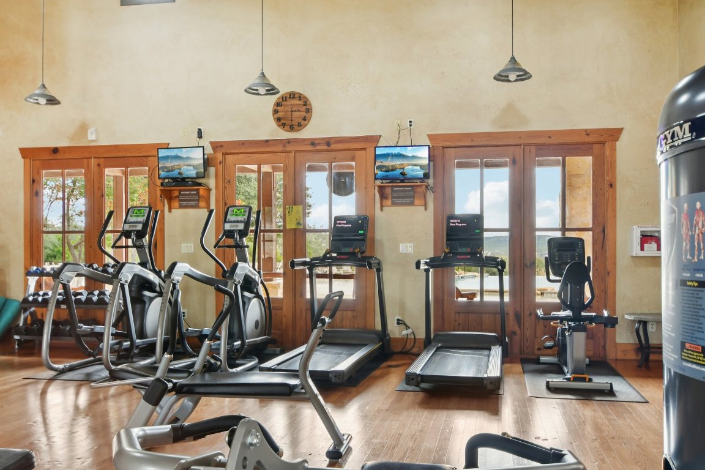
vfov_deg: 43.6
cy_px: 235
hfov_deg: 61.9
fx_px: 587
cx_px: 352
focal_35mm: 30
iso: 400
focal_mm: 20
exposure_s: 1/40
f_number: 8
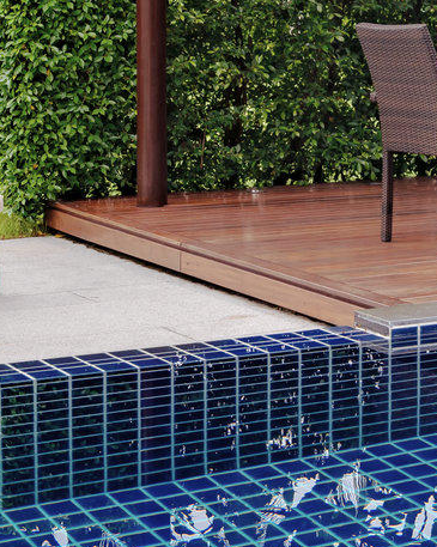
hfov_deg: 15.1
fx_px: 1634
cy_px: -17
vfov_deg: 18.4
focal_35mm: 101
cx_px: 350
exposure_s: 1/30
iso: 100
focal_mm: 24
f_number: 8
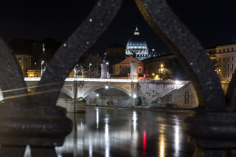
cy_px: 78
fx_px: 413
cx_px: 118
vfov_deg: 21.6
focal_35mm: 63
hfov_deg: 31.9
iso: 100
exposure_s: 13
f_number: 16
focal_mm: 42
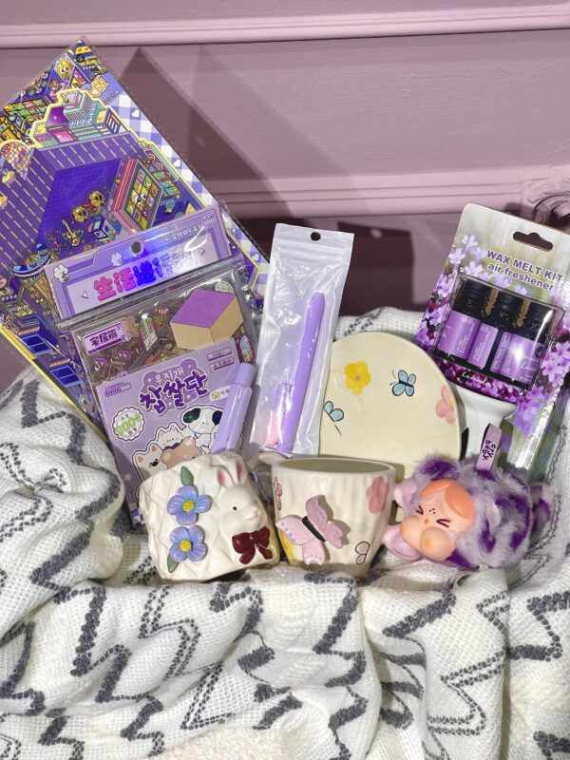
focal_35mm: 64
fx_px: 1405
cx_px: 285
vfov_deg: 30.3
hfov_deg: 22.9
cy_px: 380
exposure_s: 1/100
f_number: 2.2
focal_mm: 7.5
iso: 32
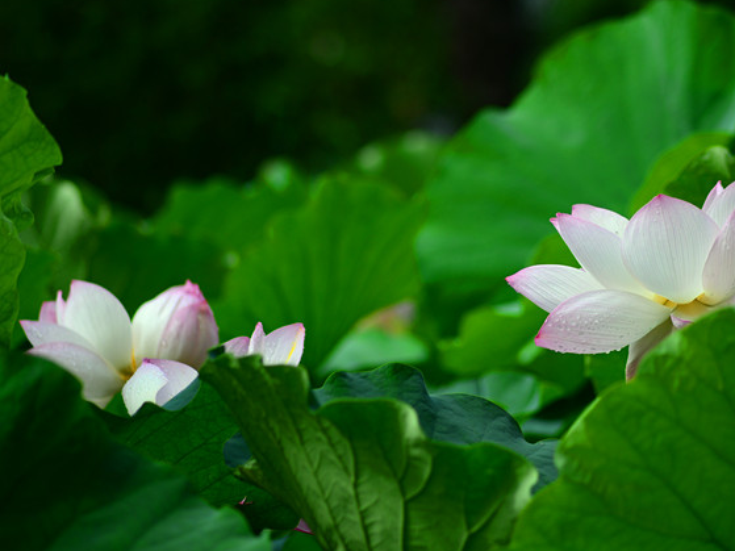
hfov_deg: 7.2
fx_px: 5838
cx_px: 463
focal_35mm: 275
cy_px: 257
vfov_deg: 5.4
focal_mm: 200
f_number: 5.6
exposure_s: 1/1000
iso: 160
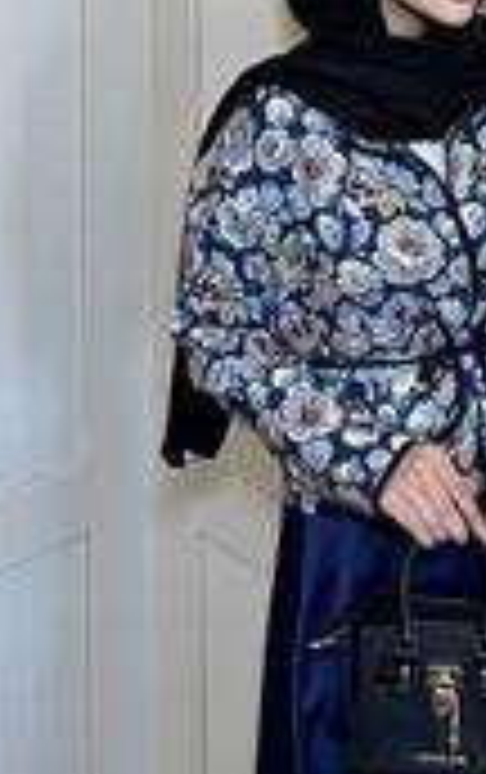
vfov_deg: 30.2
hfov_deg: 20.9
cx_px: 441
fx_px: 1288
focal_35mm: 61
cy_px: -61
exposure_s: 1/100
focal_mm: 6.86
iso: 125
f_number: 1.78
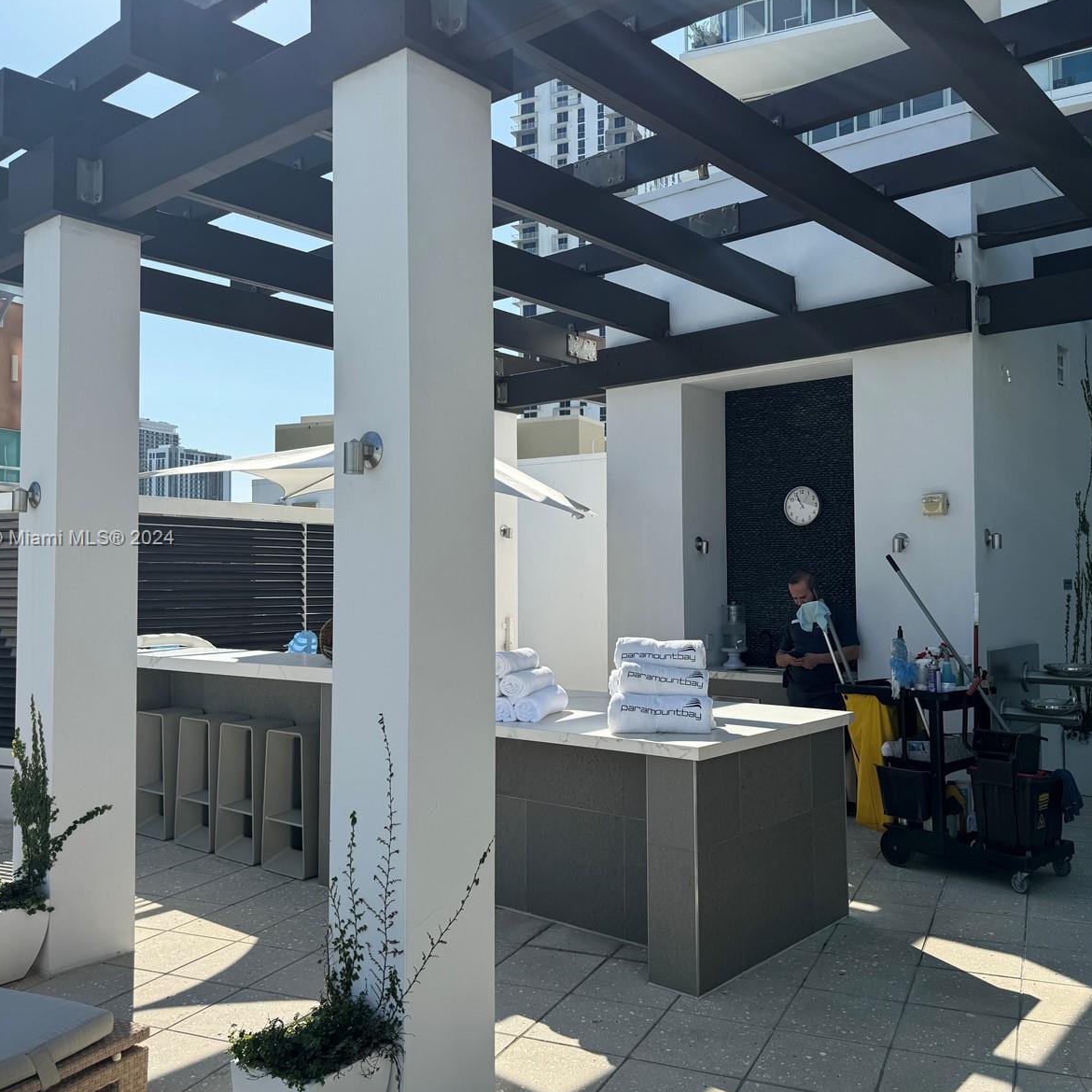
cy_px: 539
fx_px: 1035
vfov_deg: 55.6
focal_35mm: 29
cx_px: 623
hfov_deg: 55.4
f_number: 1.78
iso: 80
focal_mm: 6.86
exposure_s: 1/4310
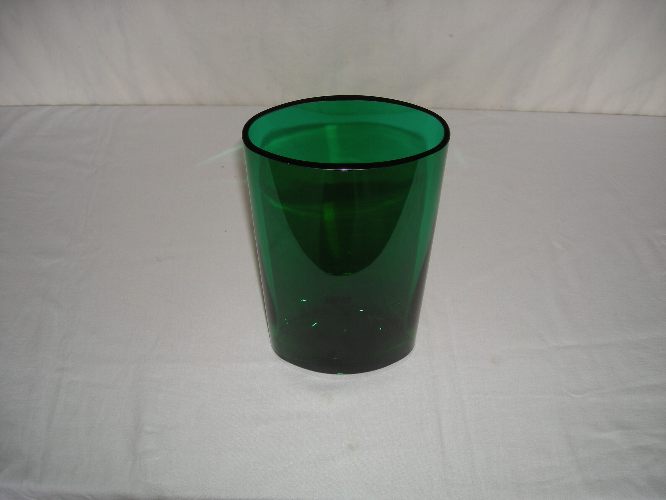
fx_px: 673
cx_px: 333
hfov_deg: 52.6
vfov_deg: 40.7
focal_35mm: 35
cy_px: 250
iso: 50
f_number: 2.8
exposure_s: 1/50.8
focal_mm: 5.7
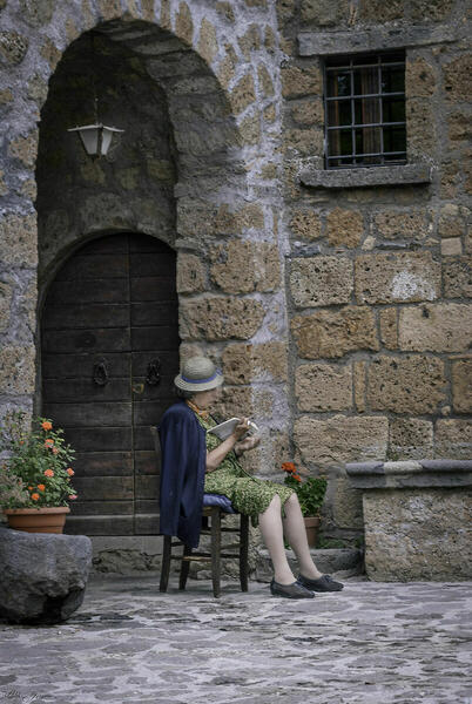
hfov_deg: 11.8
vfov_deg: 17.5
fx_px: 2293
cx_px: 236
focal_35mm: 117
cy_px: 352
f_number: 8
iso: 100
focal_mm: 78
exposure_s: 1/40
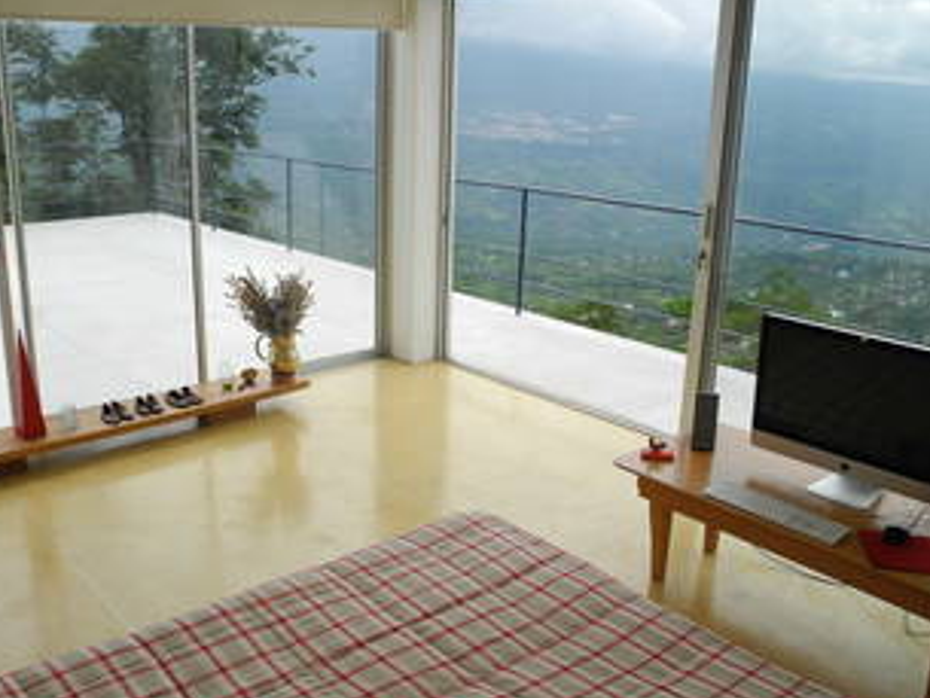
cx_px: 430
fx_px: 887
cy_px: 351
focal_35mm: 33
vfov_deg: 43.0
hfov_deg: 55.3
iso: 100
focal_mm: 6
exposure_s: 1/900
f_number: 3.5
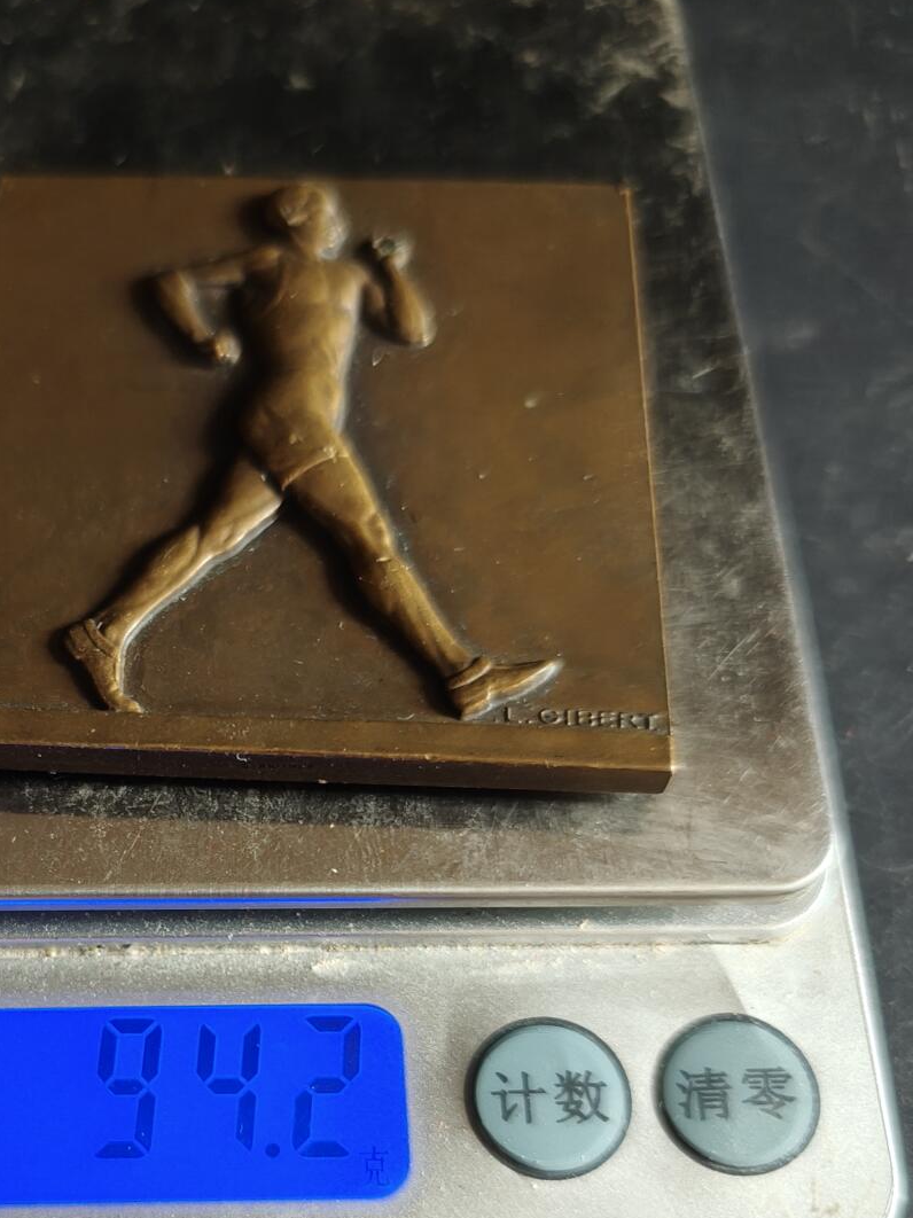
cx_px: 182
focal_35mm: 39
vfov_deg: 46.2
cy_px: 909
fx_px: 1372
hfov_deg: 35.6
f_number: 1.6
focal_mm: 6.06
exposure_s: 1/72.5
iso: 800
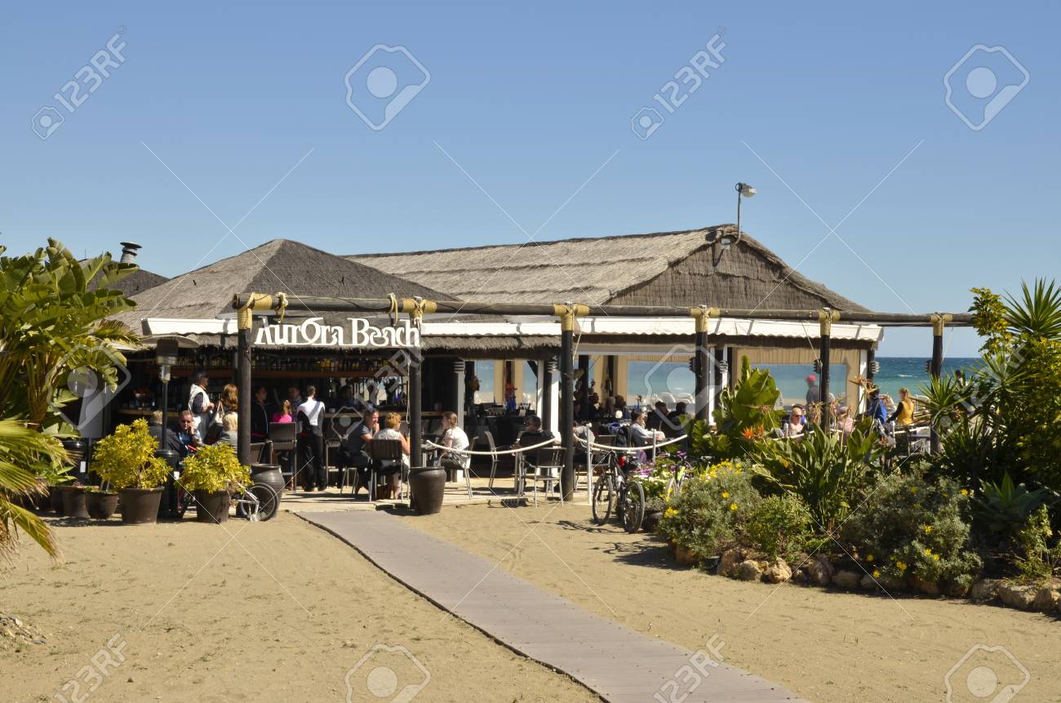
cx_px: 530
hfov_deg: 33.5
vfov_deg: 22.5
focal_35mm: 60
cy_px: 352
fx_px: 1765
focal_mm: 40
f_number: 14
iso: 100
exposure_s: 1/100
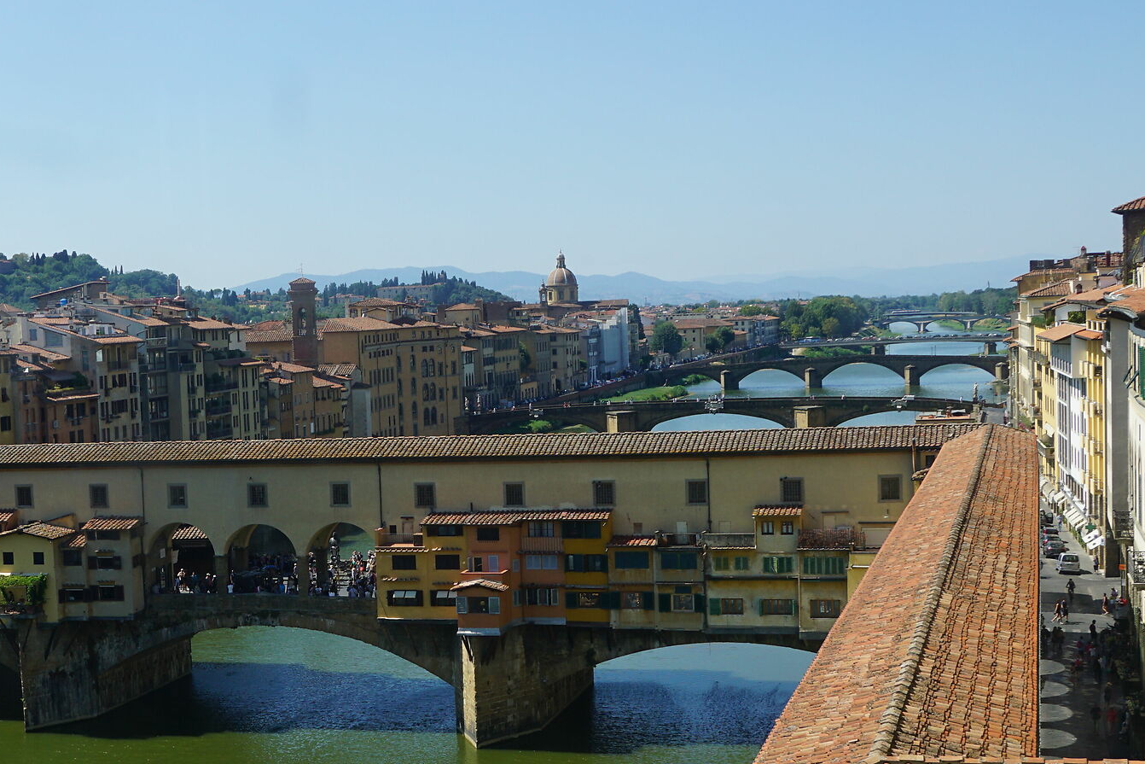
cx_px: 356
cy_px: 484
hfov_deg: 33.5
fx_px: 1877
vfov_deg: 22.9
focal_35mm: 59
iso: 100
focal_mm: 22
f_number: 9
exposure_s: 1/125
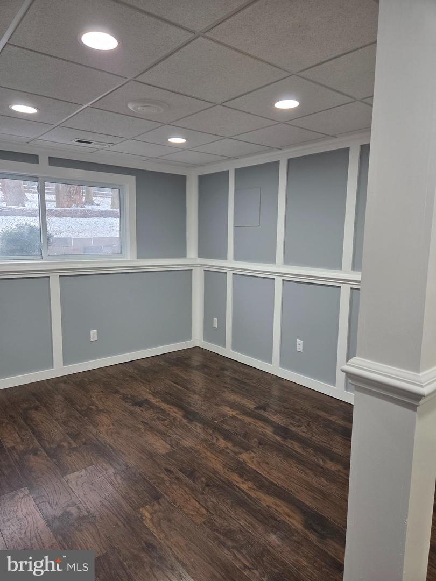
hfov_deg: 58.9
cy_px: 290
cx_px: 218
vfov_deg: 73.9
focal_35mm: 23
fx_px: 386
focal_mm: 5.4
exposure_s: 1/120
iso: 125
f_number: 1.8
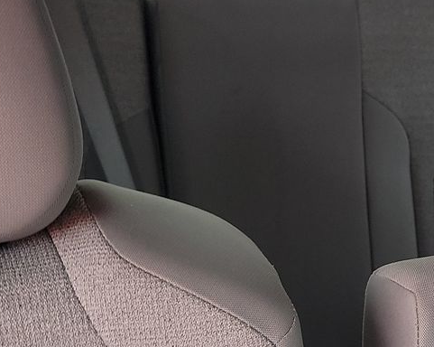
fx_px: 1001
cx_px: 448
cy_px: 275
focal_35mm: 78
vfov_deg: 19.4
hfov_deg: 23.3
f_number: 1.8
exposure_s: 1/59
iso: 200
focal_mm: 6.7
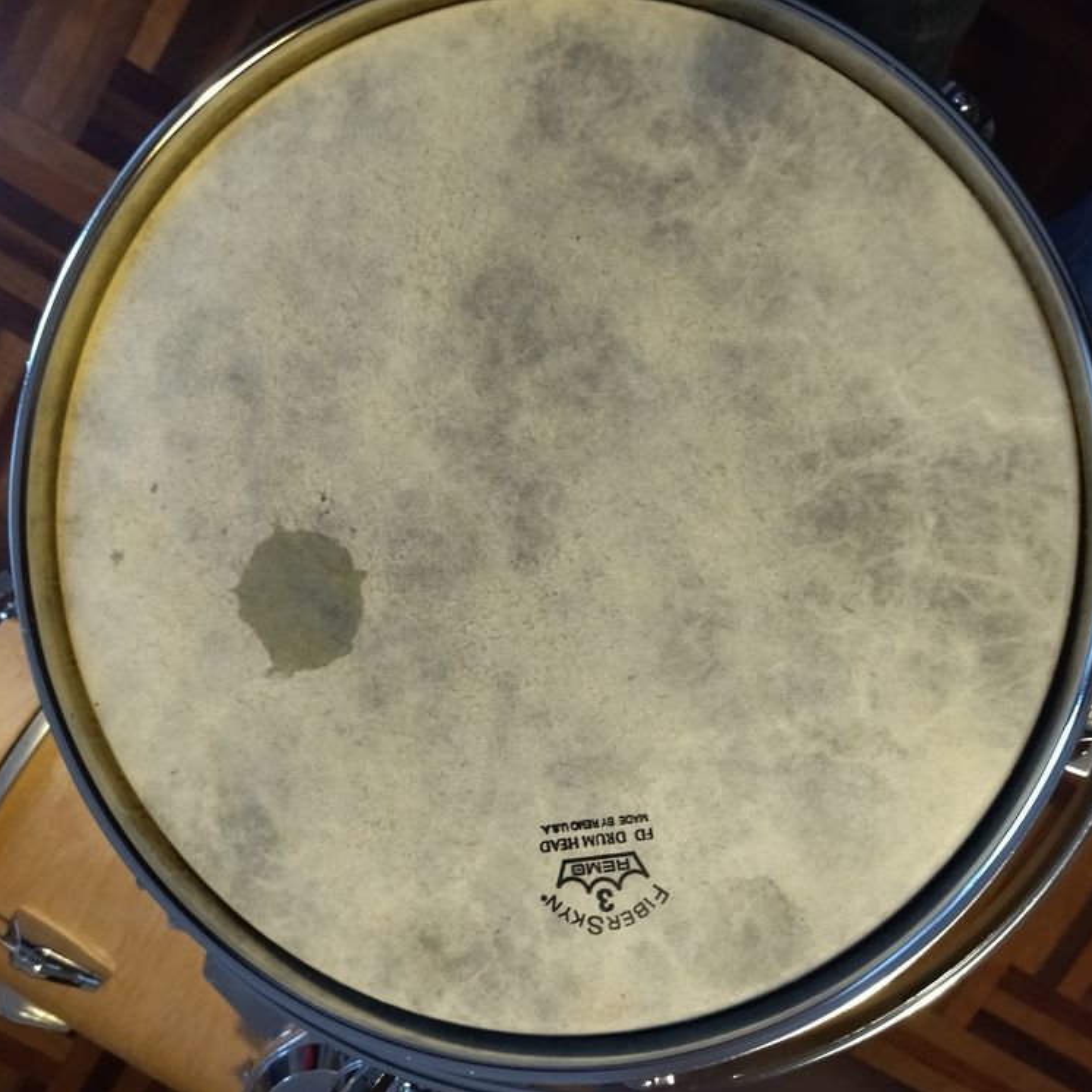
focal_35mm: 32
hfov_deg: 51.1
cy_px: 547
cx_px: 564
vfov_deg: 51.1
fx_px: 1142
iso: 384
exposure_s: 1/25
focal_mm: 4.74
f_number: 1.79
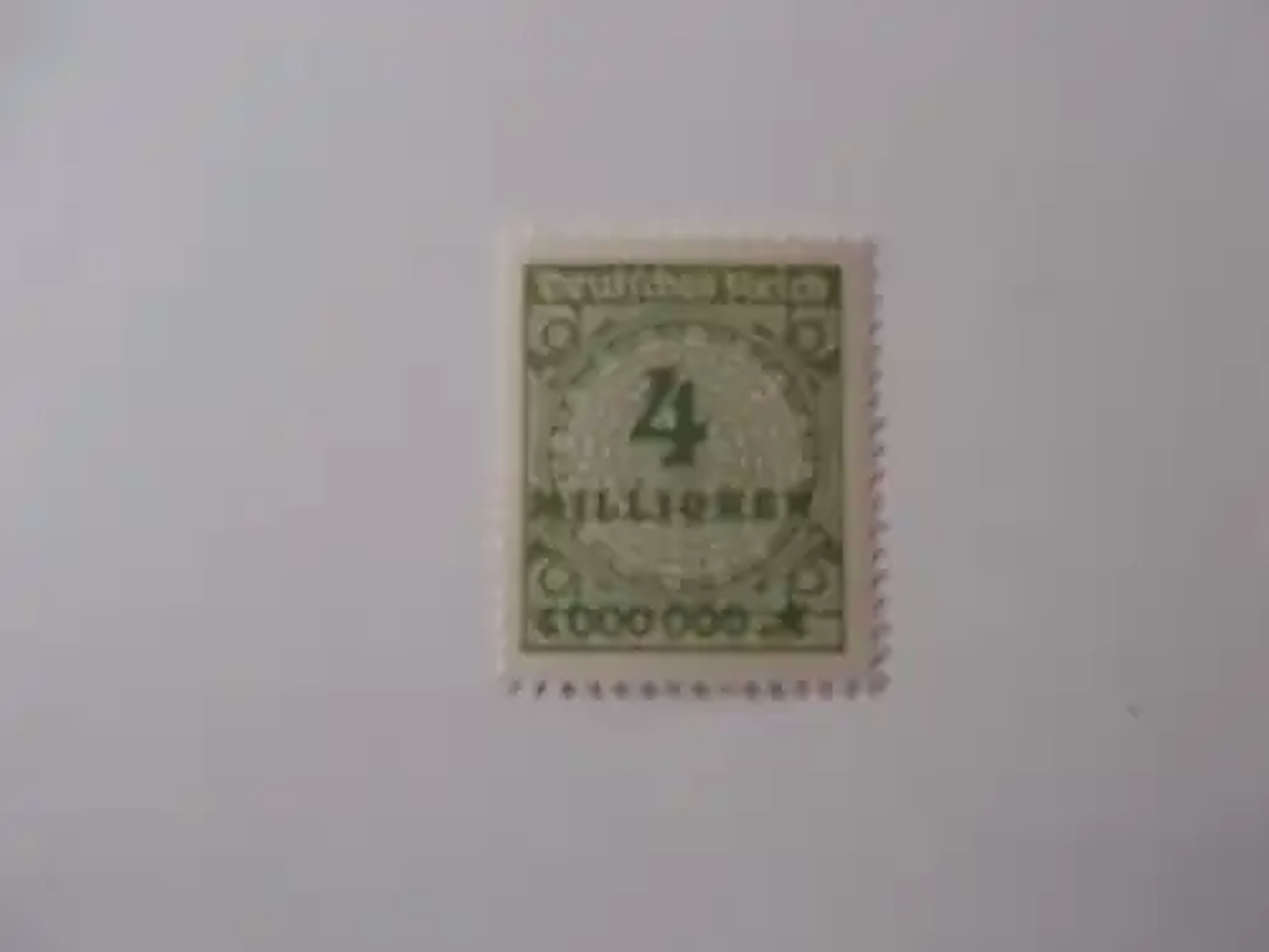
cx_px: 634
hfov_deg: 67.3
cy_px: 476
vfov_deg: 53.1
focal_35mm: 26
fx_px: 953
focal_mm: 4.6
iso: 200
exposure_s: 1/15
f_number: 3.2
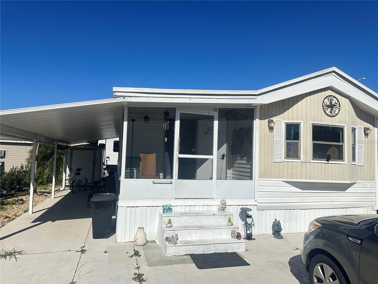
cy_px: 142
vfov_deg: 56.8
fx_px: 262
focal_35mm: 24
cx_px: 189
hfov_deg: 71.6
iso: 80
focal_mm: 6.86
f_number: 1.78
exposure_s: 1/8929
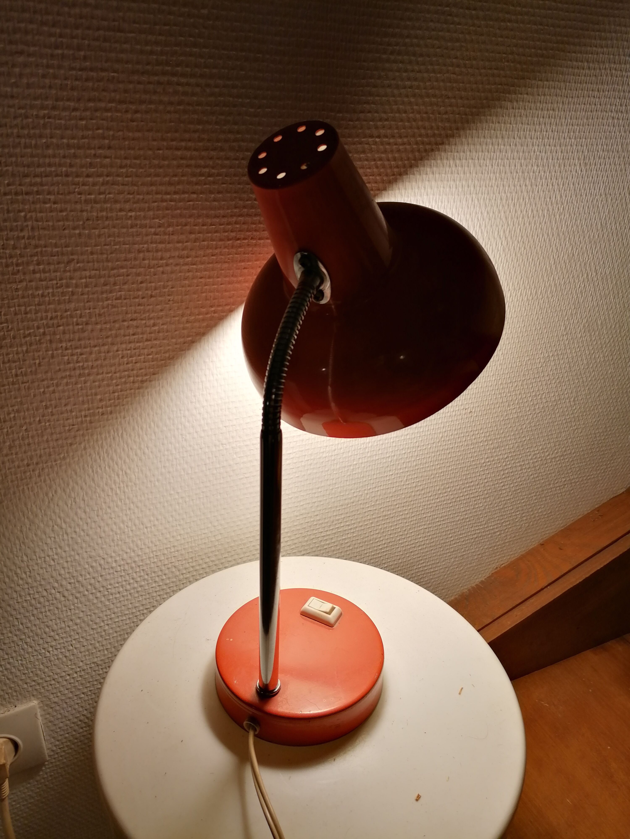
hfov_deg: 51.4
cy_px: 420
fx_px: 655
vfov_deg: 65.3
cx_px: 315
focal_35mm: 27
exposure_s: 1/143
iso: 50
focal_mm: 4.75
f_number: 1.8
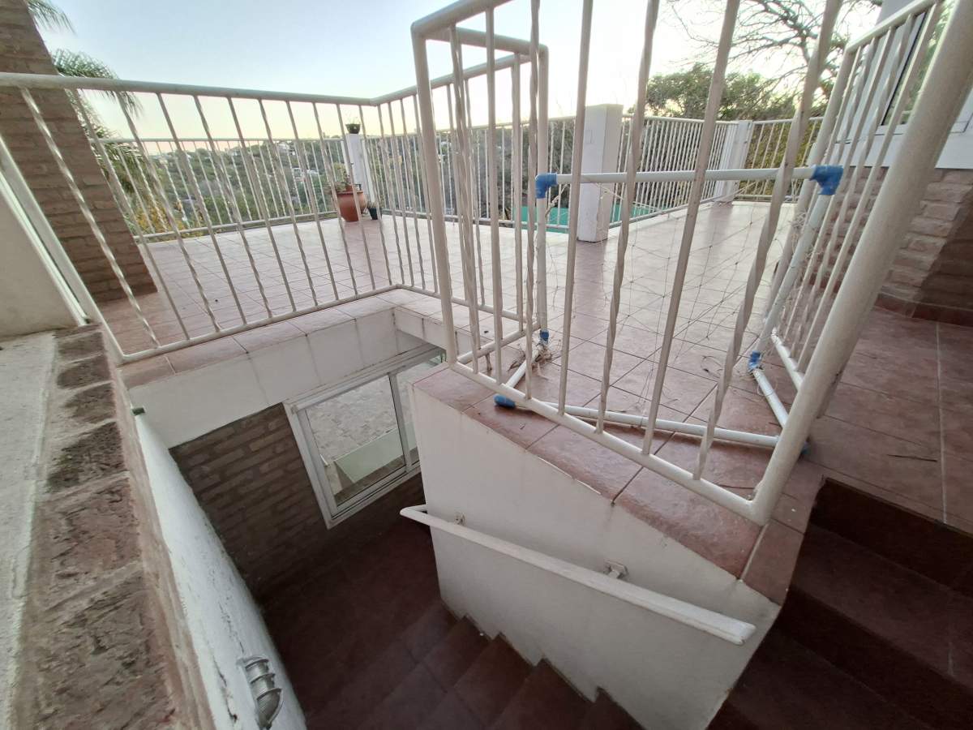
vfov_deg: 89.9
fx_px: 365
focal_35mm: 13
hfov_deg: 106.2
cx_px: 486
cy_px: 365
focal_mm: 1.74
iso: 500
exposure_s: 1/20
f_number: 2.2
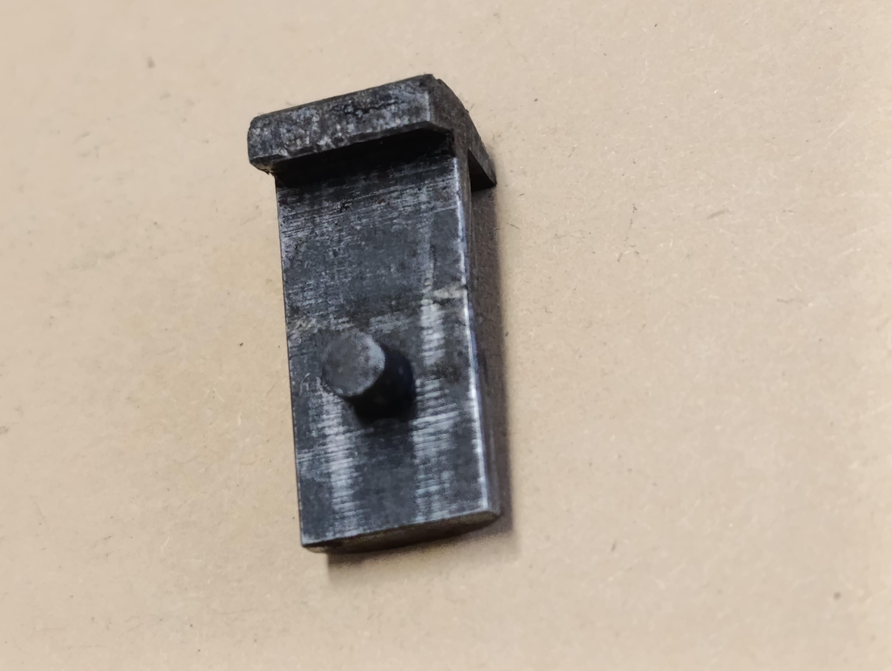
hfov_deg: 21.3
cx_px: 446
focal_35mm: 92
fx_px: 2374
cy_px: 336
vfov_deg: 16.1
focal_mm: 6.14
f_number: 1.6
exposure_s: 1/100
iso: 800
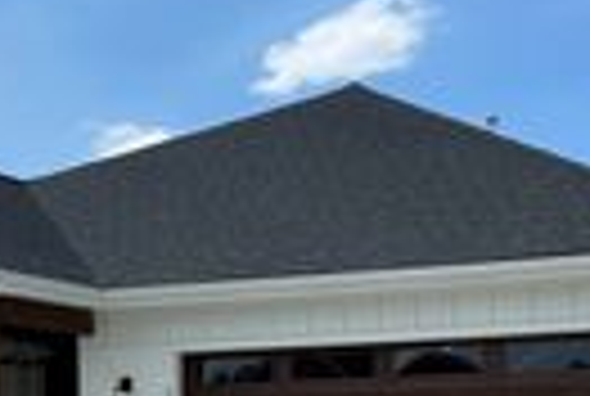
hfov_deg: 21.4
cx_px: 351
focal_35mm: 95
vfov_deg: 13.8
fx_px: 1560
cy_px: 560
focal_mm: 6.86
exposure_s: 1/6211
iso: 80
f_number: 1.78
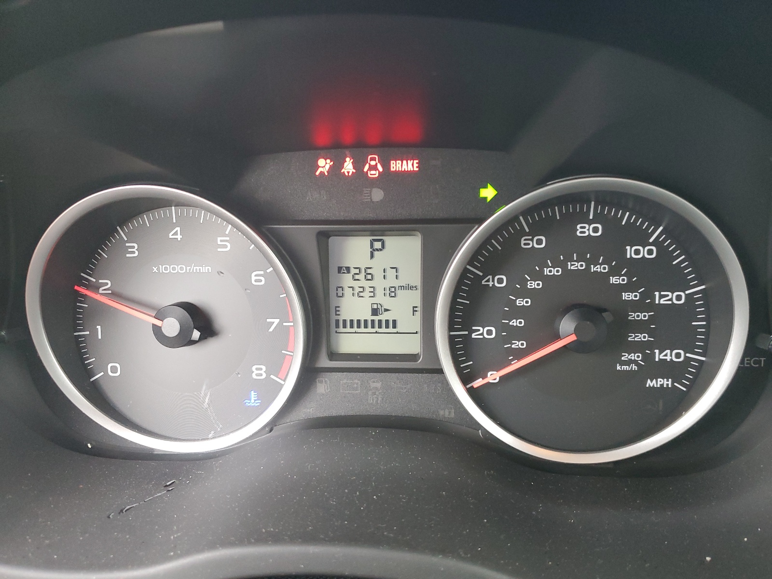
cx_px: 386
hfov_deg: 67.3
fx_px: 580
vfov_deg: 53.1
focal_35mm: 26
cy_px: 290
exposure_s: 1/60.2
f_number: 1.5
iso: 222
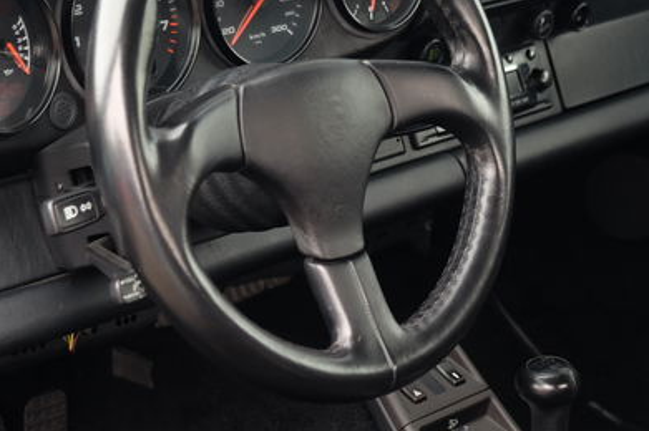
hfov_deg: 17.5
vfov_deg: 11.8
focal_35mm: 116
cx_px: 503
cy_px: 169
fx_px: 2089
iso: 800
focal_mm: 39
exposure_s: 1/56
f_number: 3.6
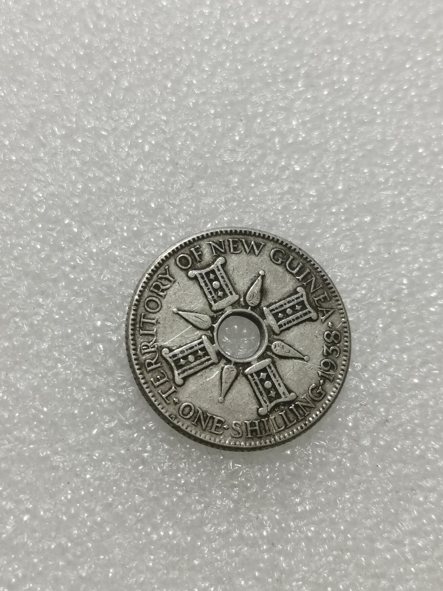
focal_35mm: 61
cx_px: 222
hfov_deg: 24.0
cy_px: 296
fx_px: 1041
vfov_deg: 31.7
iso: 80
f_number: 1.8
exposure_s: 1/100
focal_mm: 5.58
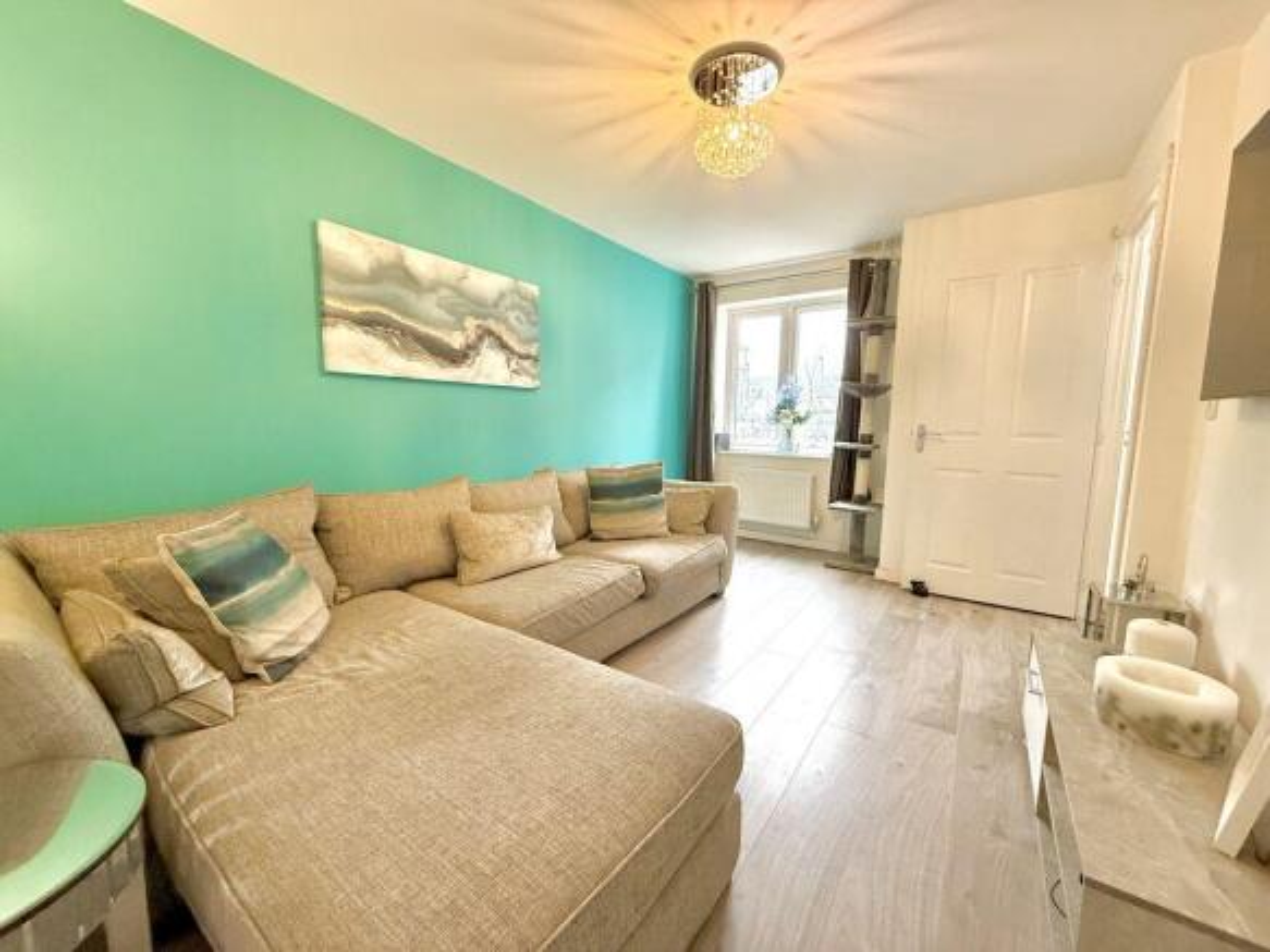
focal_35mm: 14
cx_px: 635
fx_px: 514
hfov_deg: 102.1
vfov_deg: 85.7
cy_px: 476
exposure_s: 1/50
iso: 400
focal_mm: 2.22
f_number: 2.2
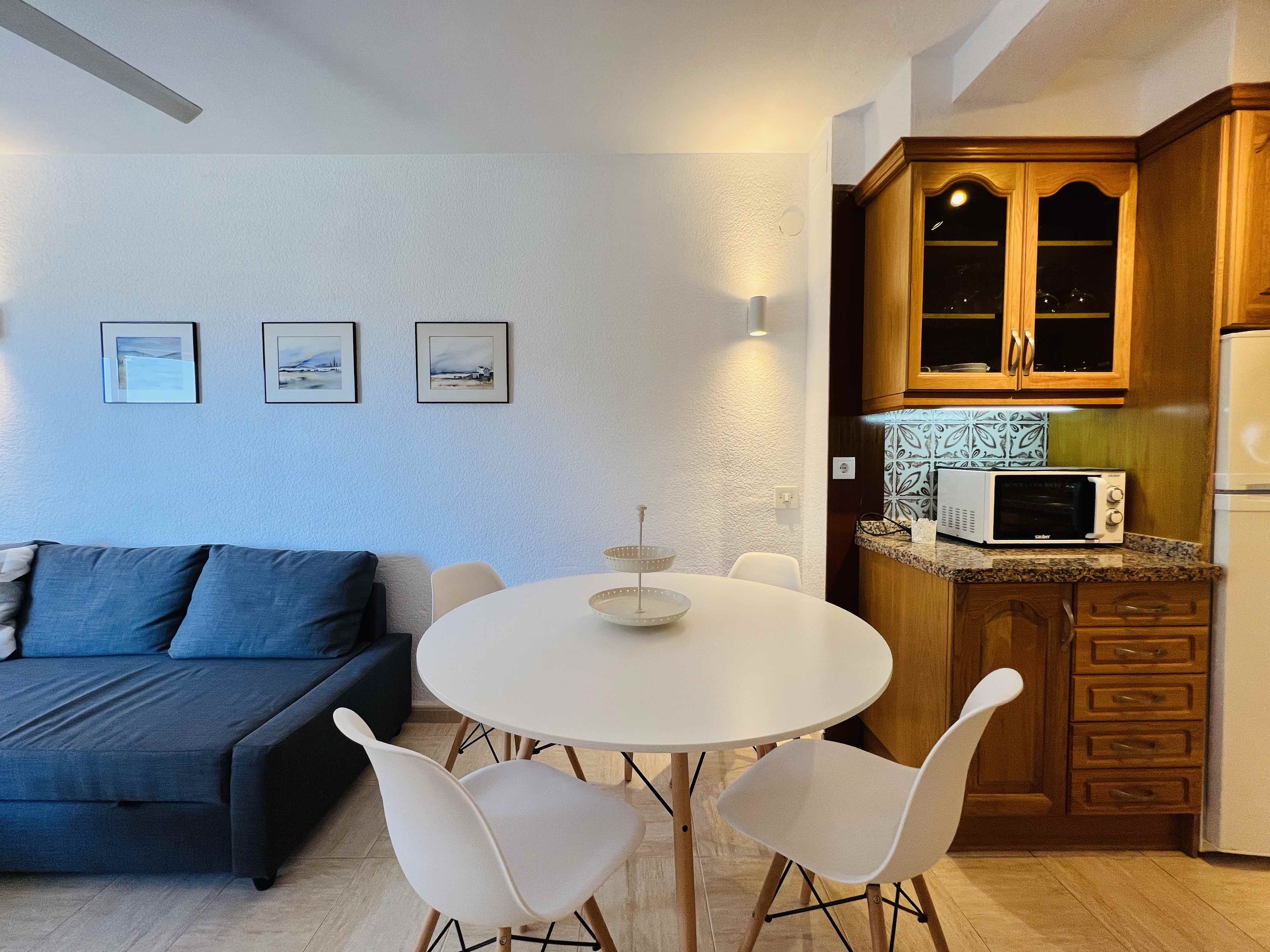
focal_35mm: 13
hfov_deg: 106.2
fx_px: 477
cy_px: 476
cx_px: 635
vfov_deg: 89.9
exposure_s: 1/100
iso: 80
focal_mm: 1.57
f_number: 1.8
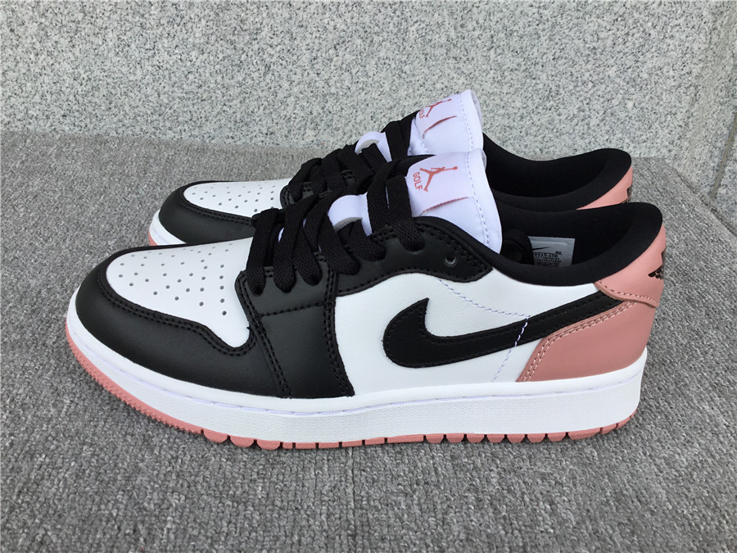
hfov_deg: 58.4
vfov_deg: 45.4
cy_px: 276
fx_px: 660
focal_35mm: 31
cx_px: 368
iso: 25
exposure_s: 1/314
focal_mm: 3.3
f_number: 2.4
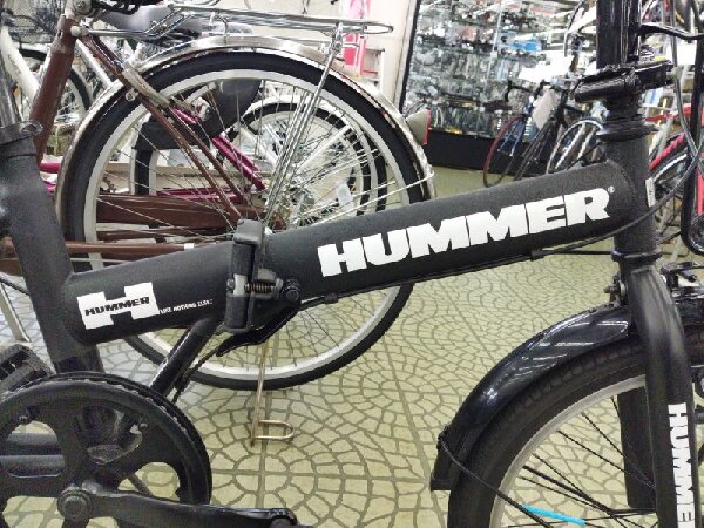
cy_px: 264
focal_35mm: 27
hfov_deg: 65.3
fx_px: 549
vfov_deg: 51.4
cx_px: 352
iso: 838
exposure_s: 1/400
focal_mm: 4.71
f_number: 1.79
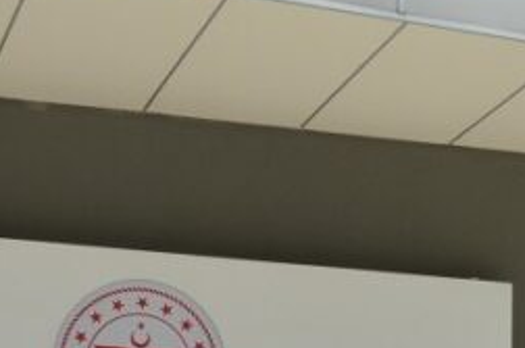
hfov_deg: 14.7
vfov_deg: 9.9
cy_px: 319
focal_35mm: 137
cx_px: 562
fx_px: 1994
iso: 125
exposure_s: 1/250
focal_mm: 18
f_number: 8
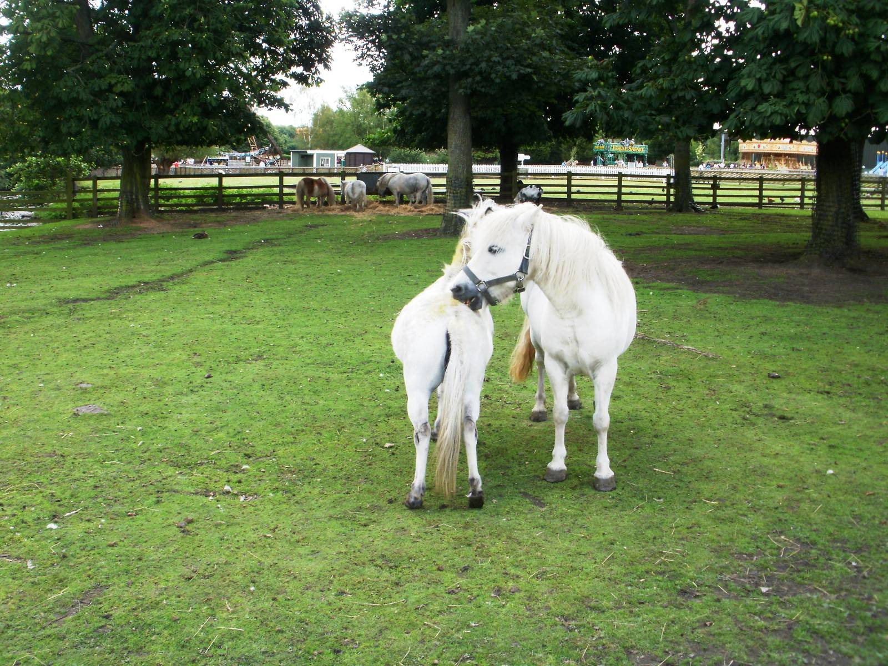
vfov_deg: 39.7
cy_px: 333
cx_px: 444
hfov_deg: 51.4
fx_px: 924
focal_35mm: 36
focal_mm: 6.3
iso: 100
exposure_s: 1/100
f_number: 5.6
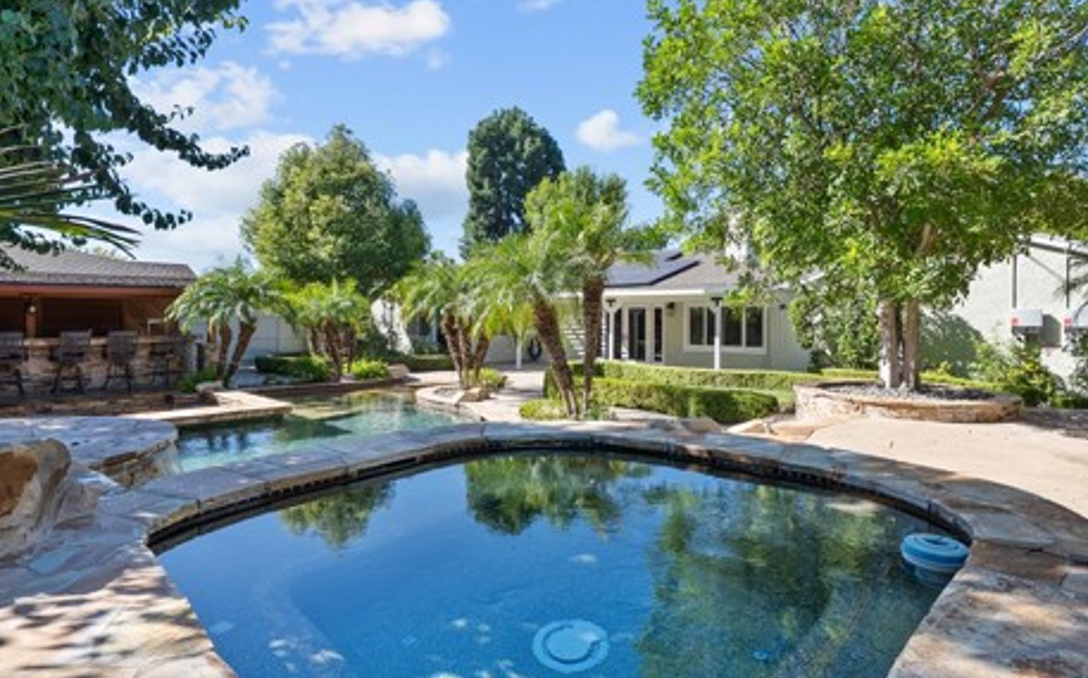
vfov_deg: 59.5
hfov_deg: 84.9
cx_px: 590
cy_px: 320
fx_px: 593
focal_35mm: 20
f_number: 9
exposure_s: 1/30
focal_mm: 14
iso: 100
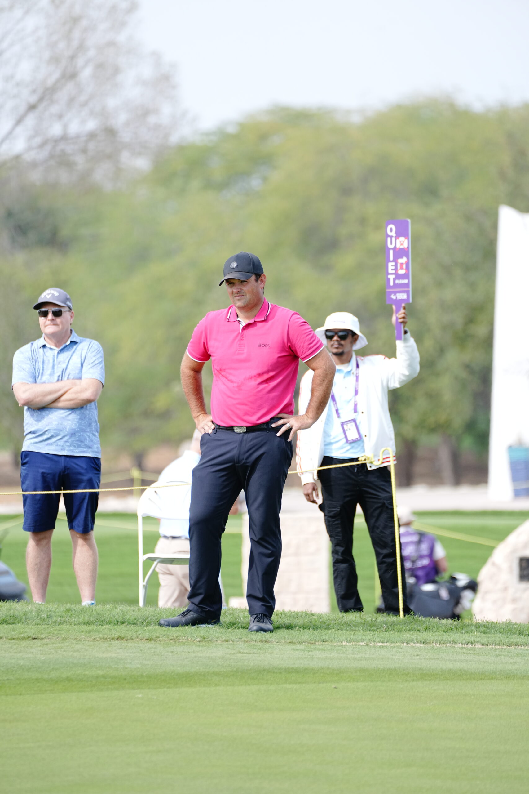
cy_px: 397
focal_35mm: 400
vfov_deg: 5.2
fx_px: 8815
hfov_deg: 3.4
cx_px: 264
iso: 640
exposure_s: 1/1250
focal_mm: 400
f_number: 5.6
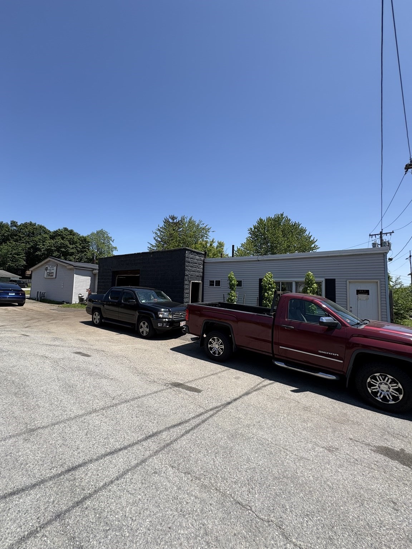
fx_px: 222
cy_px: 274
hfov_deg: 85.7
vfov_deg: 102.1
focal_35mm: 14
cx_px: 206
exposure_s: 1/1370
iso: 50
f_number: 2.2
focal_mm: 2.22
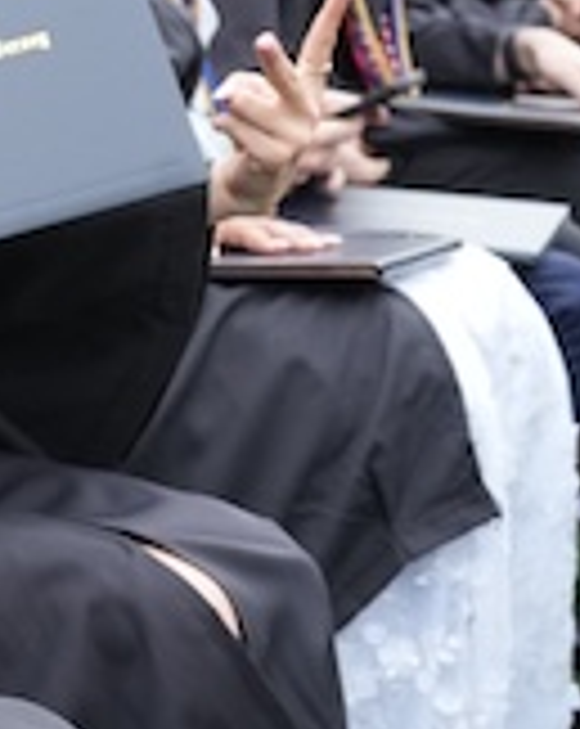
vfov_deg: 12.3
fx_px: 3357
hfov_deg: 9.0
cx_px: -733
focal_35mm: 156
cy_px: 70
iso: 2000
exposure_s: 1/200
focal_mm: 42
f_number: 5.6
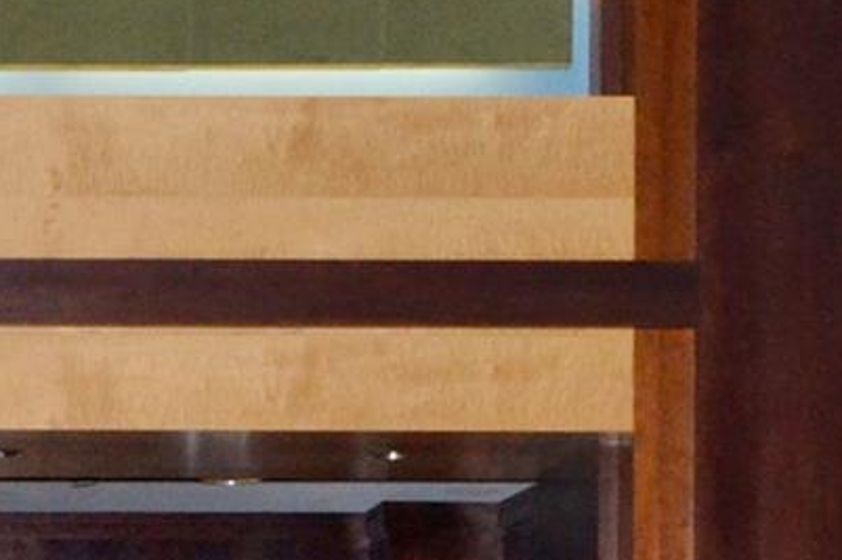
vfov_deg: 9.6
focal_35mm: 138
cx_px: -208
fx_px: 3226
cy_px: 882
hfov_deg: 14.3
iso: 1600
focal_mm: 18
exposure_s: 1/125
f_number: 7.1
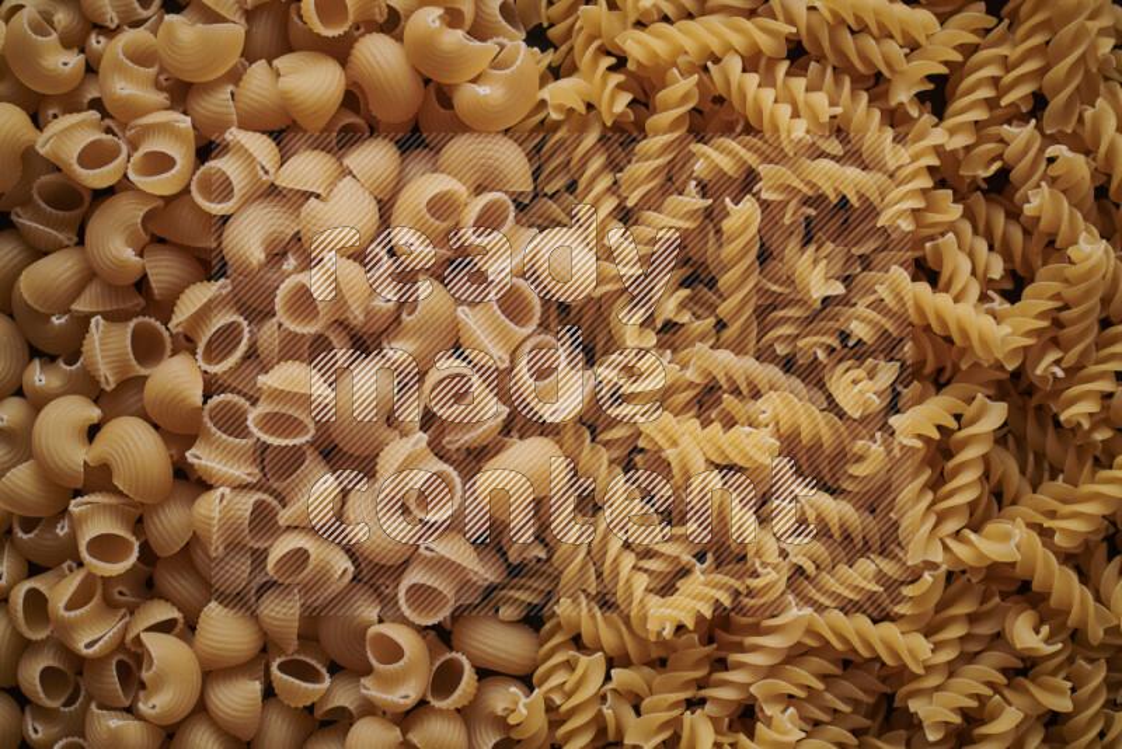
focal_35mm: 50
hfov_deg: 39.6
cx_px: 561
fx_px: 1559
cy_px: 374
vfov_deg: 27.0
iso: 160
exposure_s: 1/100
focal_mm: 50
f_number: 8
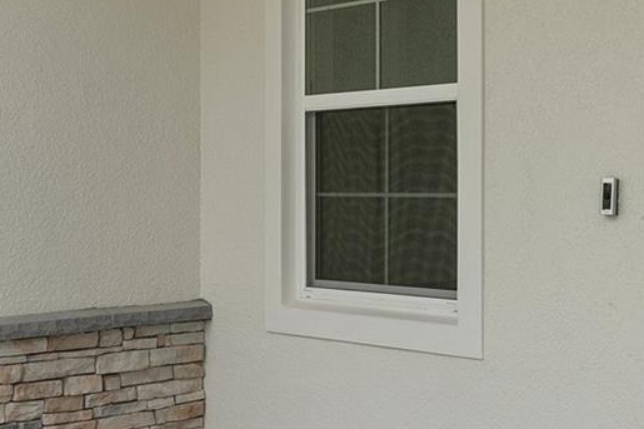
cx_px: 436
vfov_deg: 22.3
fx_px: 1083
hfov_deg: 32.8
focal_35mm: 61
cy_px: 156
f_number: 8
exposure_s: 1/60
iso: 320
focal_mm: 13
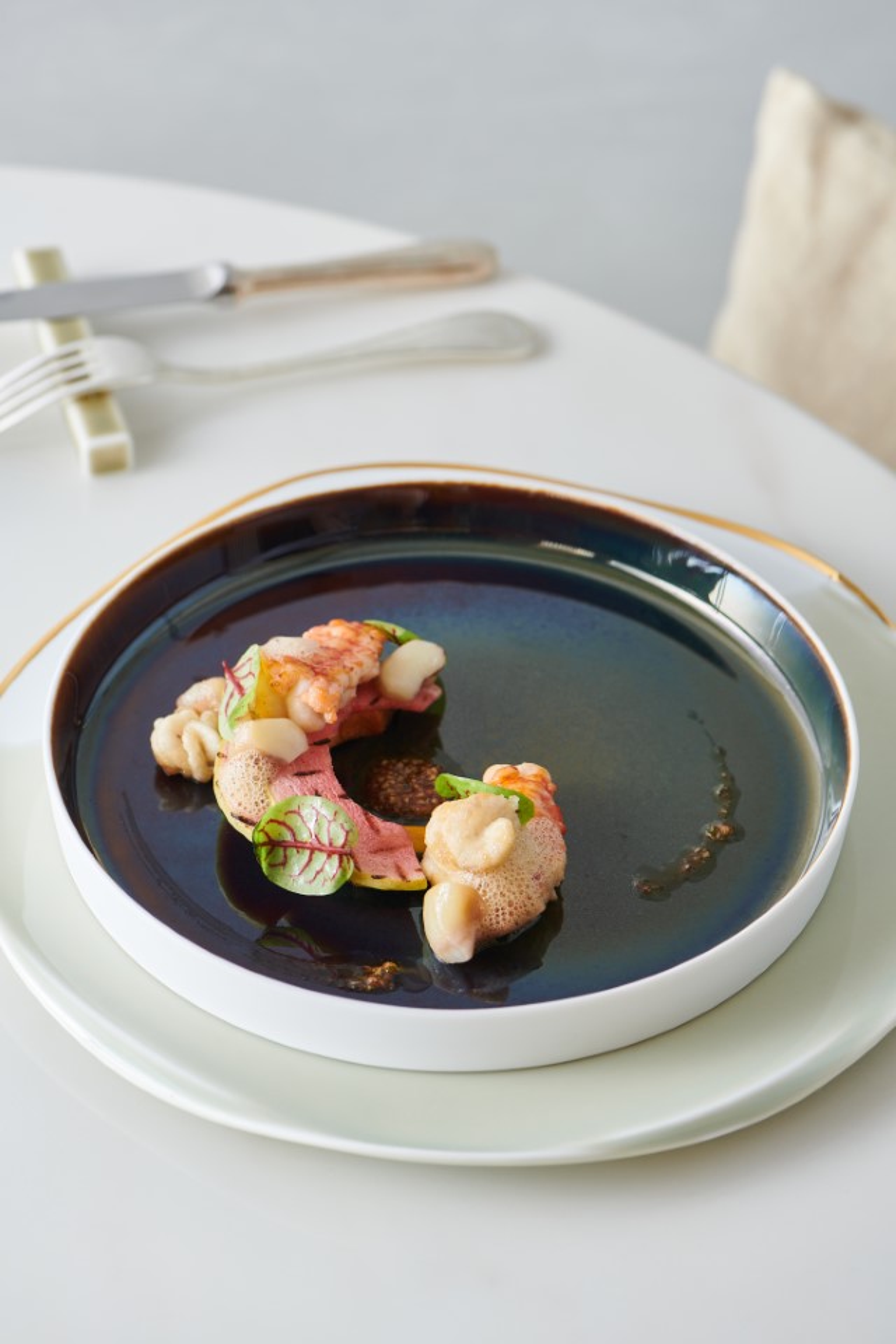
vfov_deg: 19.5
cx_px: 448
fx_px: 3920
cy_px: 672
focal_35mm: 105
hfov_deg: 13.0
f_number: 7.1
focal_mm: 105
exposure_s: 1/100
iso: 250
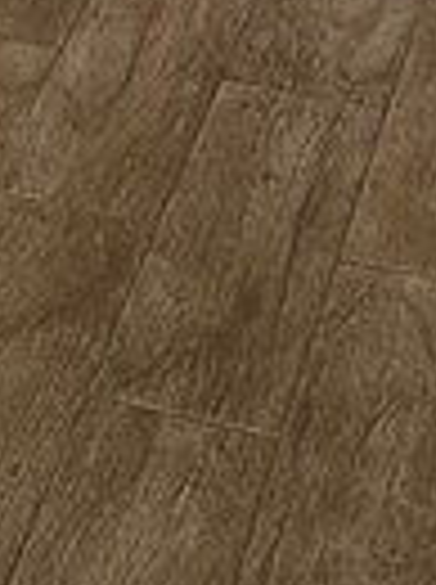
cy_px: -680
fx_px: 3454
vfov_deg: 9.0
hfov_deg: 6.6
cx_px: -814
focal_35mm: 205
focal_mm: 5.7
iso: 64
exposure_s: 1/60
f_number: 1.5
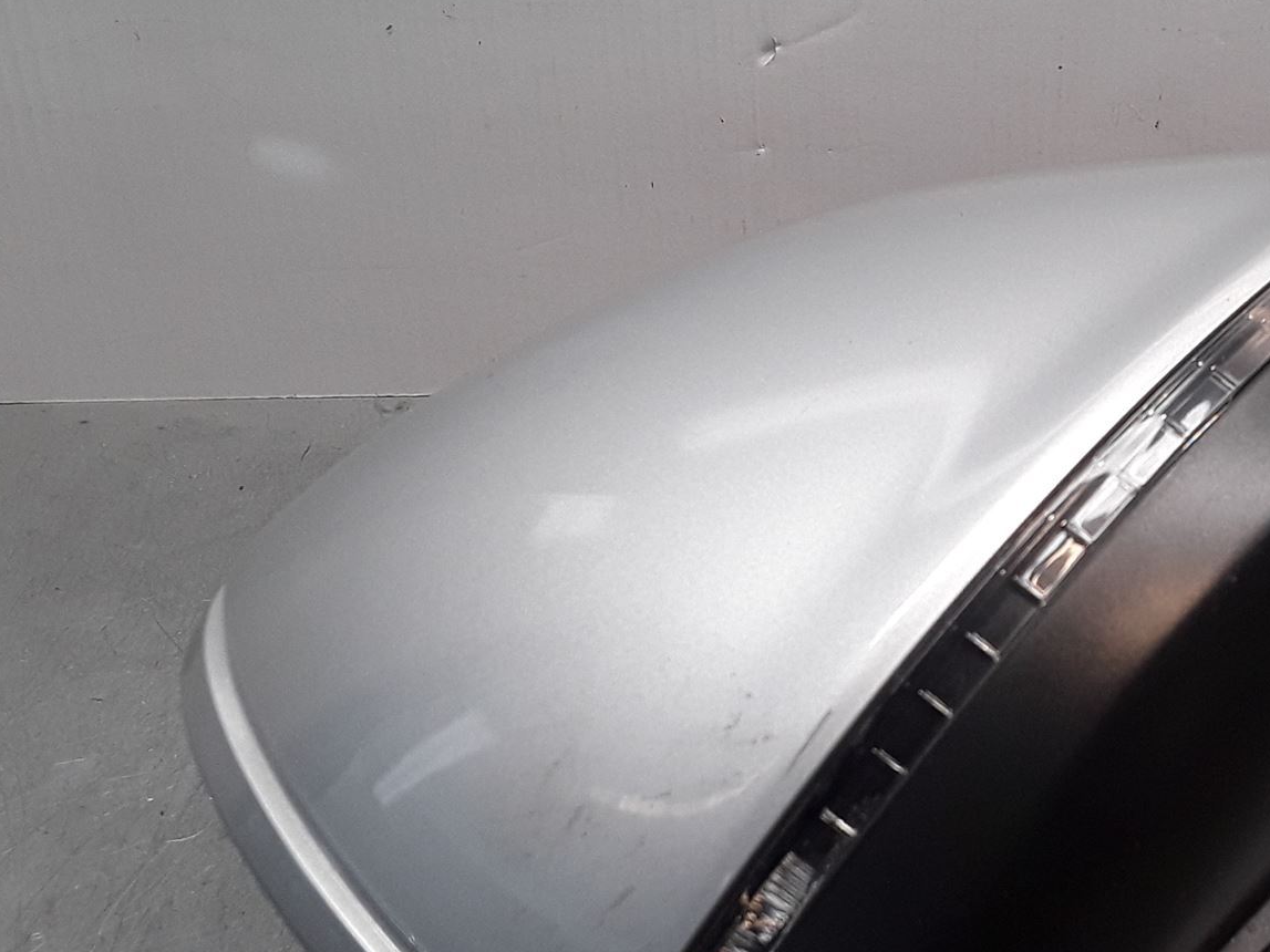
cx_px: 1105
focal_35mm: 50
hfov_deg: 36.2
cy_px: 642
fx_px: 1834
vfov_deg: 28.9
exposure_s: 1/100
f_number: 1.9
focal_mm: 2.91
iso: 50
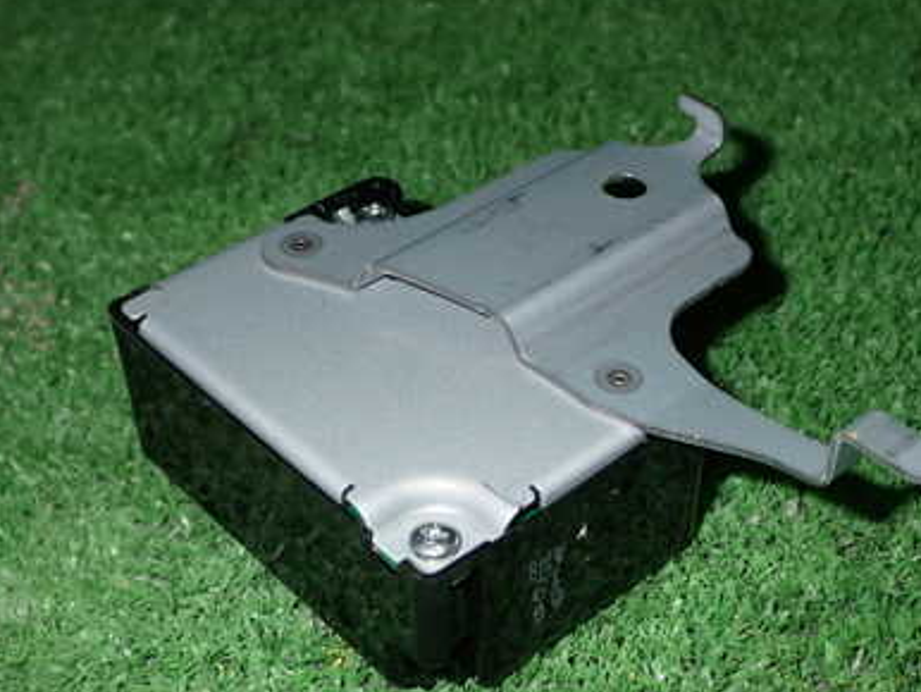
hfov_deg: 32.7
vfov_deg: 24.8
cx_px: 465
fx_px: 1571
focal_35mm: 59
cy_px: 410
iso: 200
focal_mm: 6.83
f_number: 8
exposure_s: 1/40
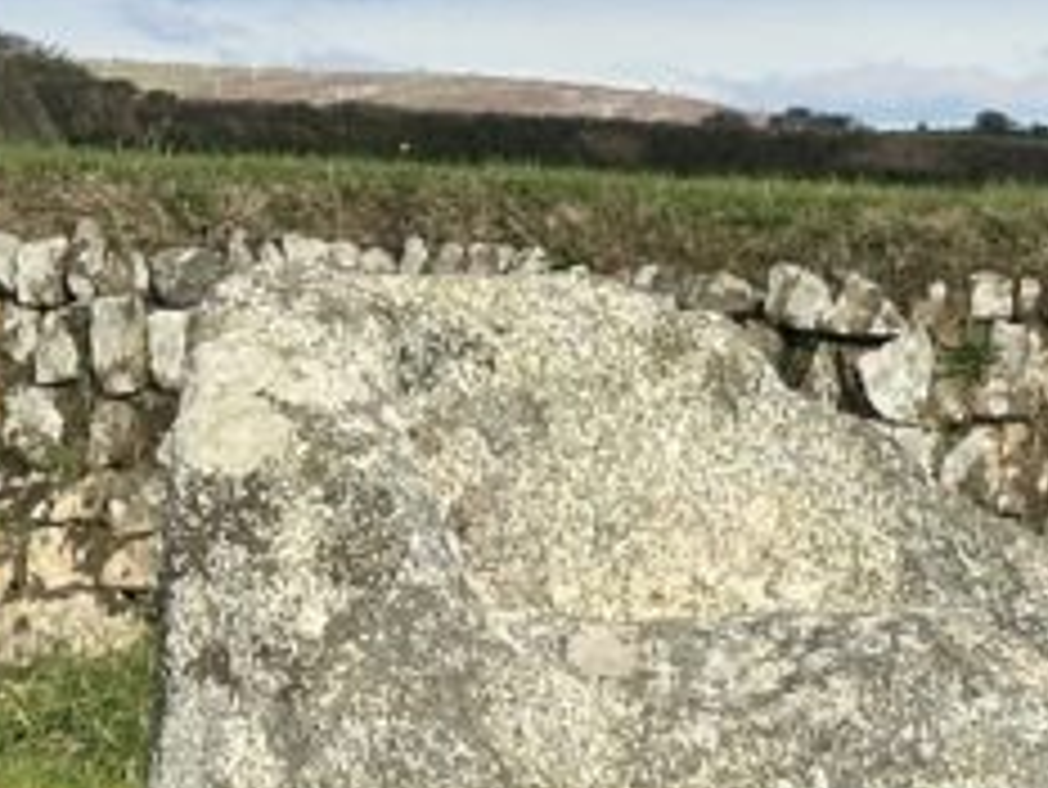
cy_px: 783
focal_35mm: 211
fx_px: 6391
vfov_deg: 7.0
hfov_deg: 9.1
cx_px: 1660
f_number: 1.78
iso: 64
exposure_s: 1/2469
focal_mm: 6.86
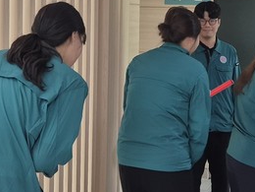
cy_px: 40
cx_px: 150
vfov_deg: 17.2
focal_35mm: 85
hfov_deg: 23.0
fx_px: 626
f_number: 1.8
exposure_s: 1/120
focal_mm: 5.4
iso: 125
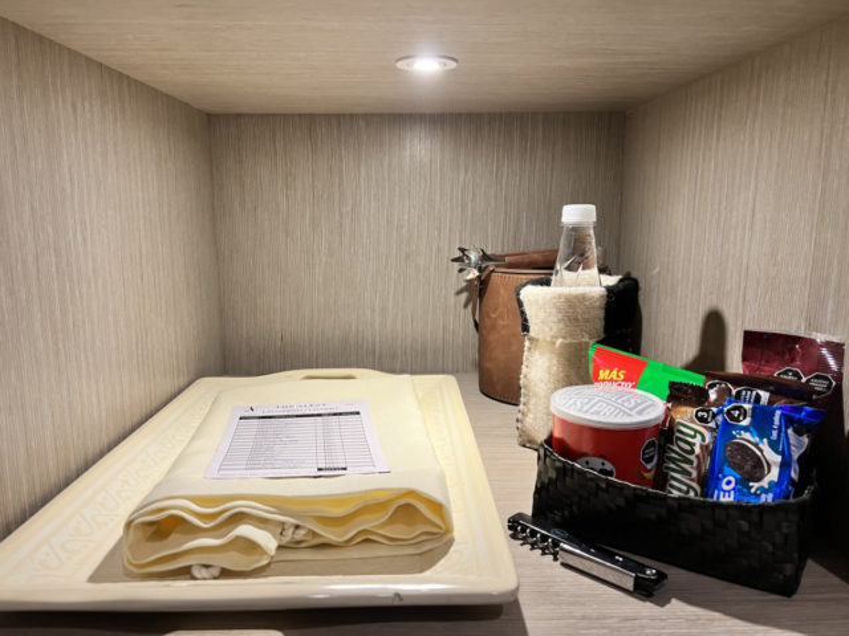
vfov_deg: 53.1
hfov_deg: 67.3
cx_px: 424
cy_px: 318
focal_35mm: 26
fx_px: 638
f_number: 1.5
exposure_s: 1/60
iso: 125
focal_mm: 5.7
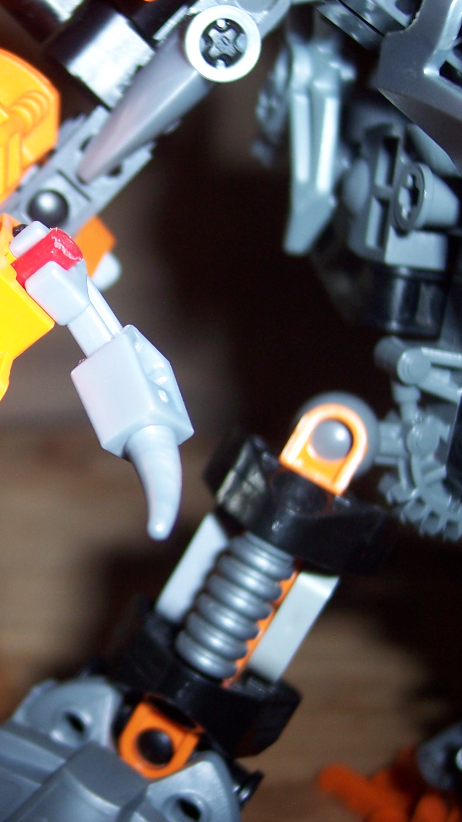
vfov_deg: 36.6
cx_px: 14
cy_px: 409
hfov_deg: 20.5
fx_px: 1241
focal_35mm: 57
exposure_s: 1/60
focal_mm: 8
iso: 100
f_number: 2.8
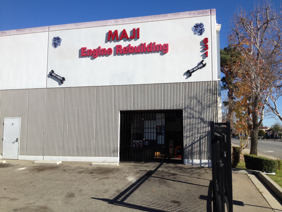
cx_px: 141
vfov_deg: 40.7
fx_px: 285
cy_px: 106
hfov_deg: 52.6
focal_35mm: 35
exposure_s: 1/1672
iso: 50
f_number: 2.4
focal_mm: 4.28
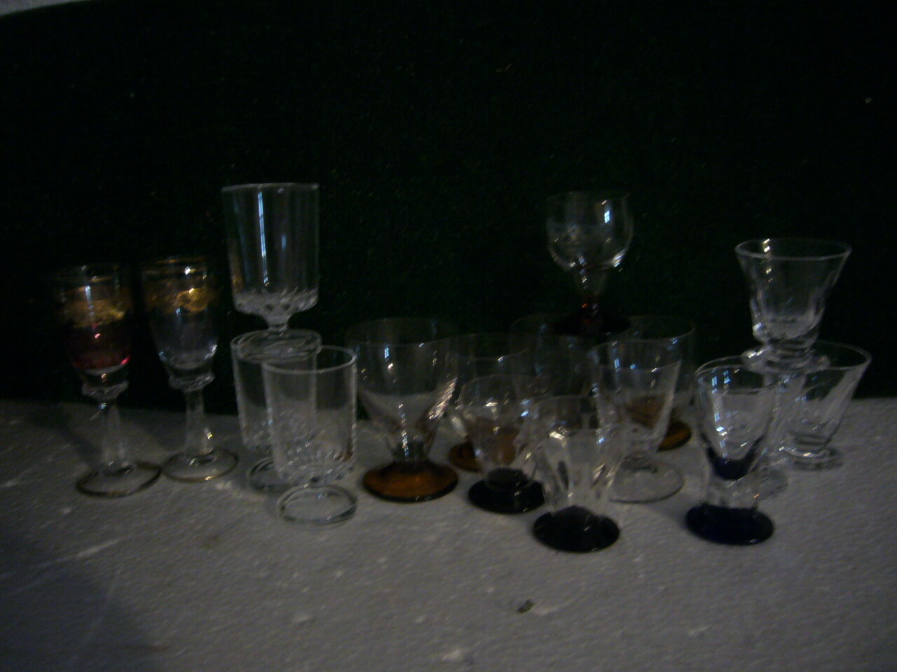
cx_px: 448
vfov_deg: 49.7
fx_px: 726
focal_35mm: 28
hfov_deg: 63.4
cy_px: 336
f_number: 2.8
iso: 200
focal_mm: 4.6
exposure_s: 1/4
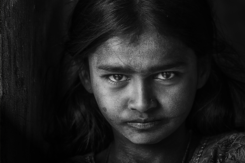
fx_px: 790
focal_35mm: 116
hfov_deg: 17.6
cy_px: 82
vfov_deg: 11.8
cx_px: 122
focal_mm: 116
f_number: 3.5
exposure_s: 1/1000
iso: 400
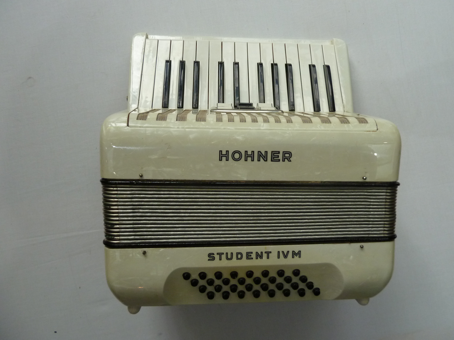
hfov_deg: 69.4
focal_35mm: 25
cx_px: 227
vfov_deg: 54.9
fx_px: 328
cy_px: 170
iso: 250
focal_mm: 4.1
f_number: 3.3
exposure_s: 1/250
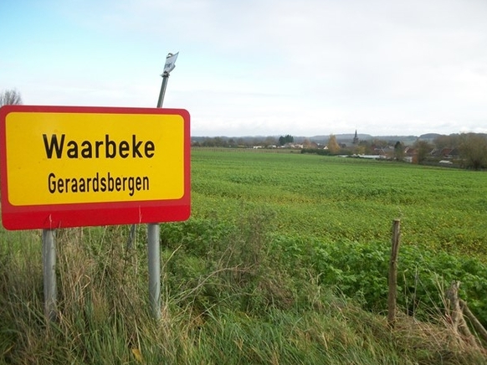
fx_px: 464
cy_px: 187
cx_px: 241
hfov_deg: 55.4
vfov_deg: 42.9
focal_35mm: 33
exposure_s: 1/400
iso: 80
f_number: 2.9
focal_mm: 5.7
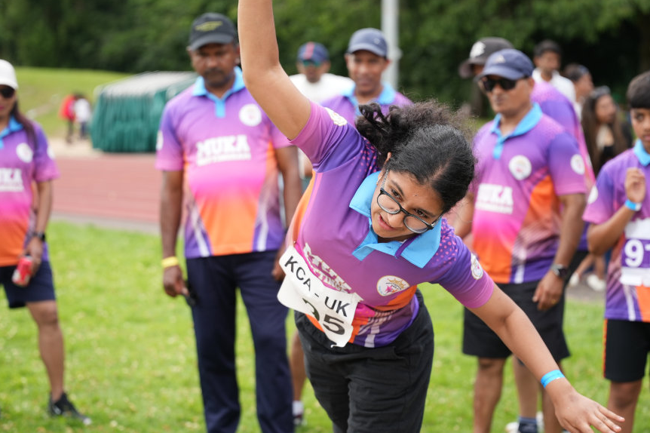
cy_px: 218
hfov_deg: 24.5
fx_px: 1498
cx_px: 323
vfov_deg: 16.4
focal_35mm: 83
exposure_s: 1/1000
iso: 250
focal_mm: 70
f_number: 2.8
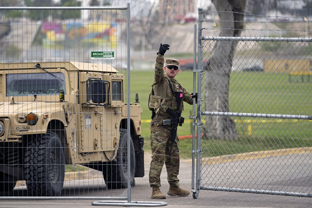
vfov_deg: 6.4
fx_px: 1855
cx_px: 156
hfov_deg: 9.6
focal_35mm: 214
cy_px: 104
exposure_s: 1/1250
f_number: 2.8
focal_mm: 143
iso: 500
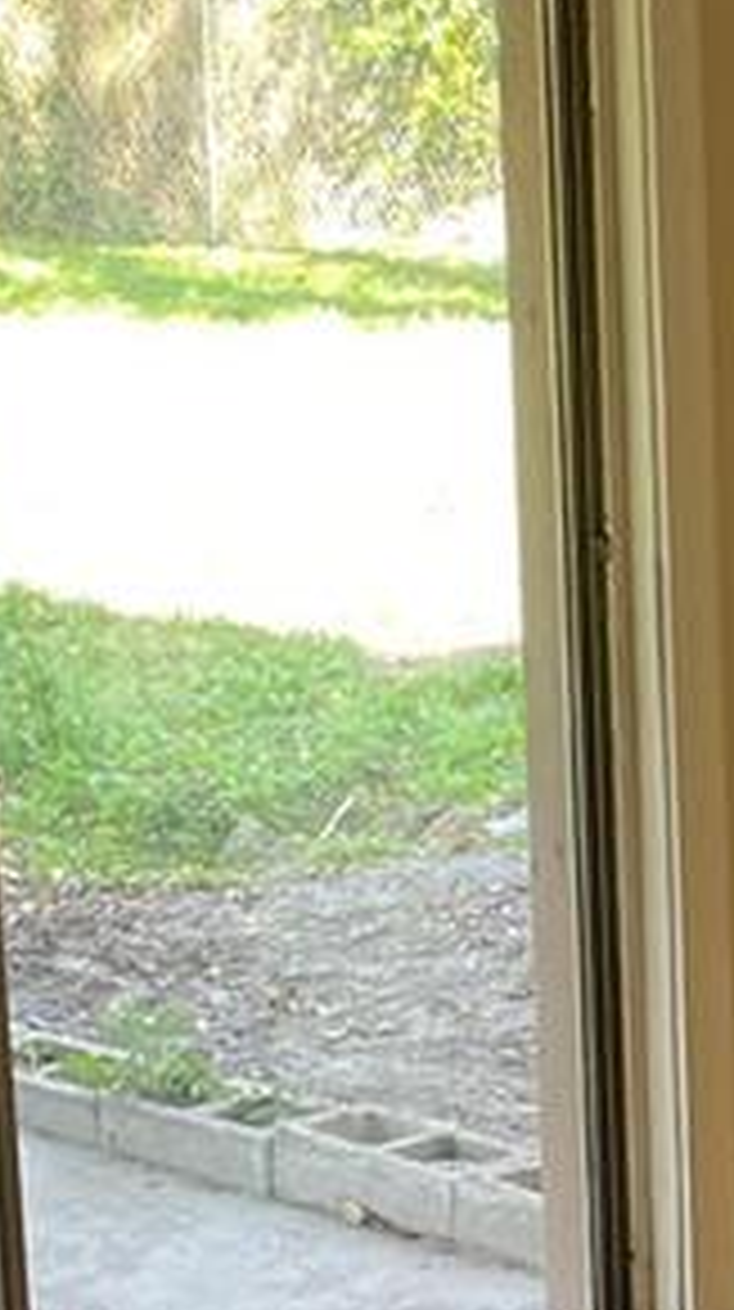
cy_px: 1017
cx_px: 896
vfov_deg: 18.2
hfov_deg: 10.2
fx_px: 4061
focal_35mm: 117
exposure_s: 1/121
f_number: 1.6
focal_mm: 4.2
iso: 100
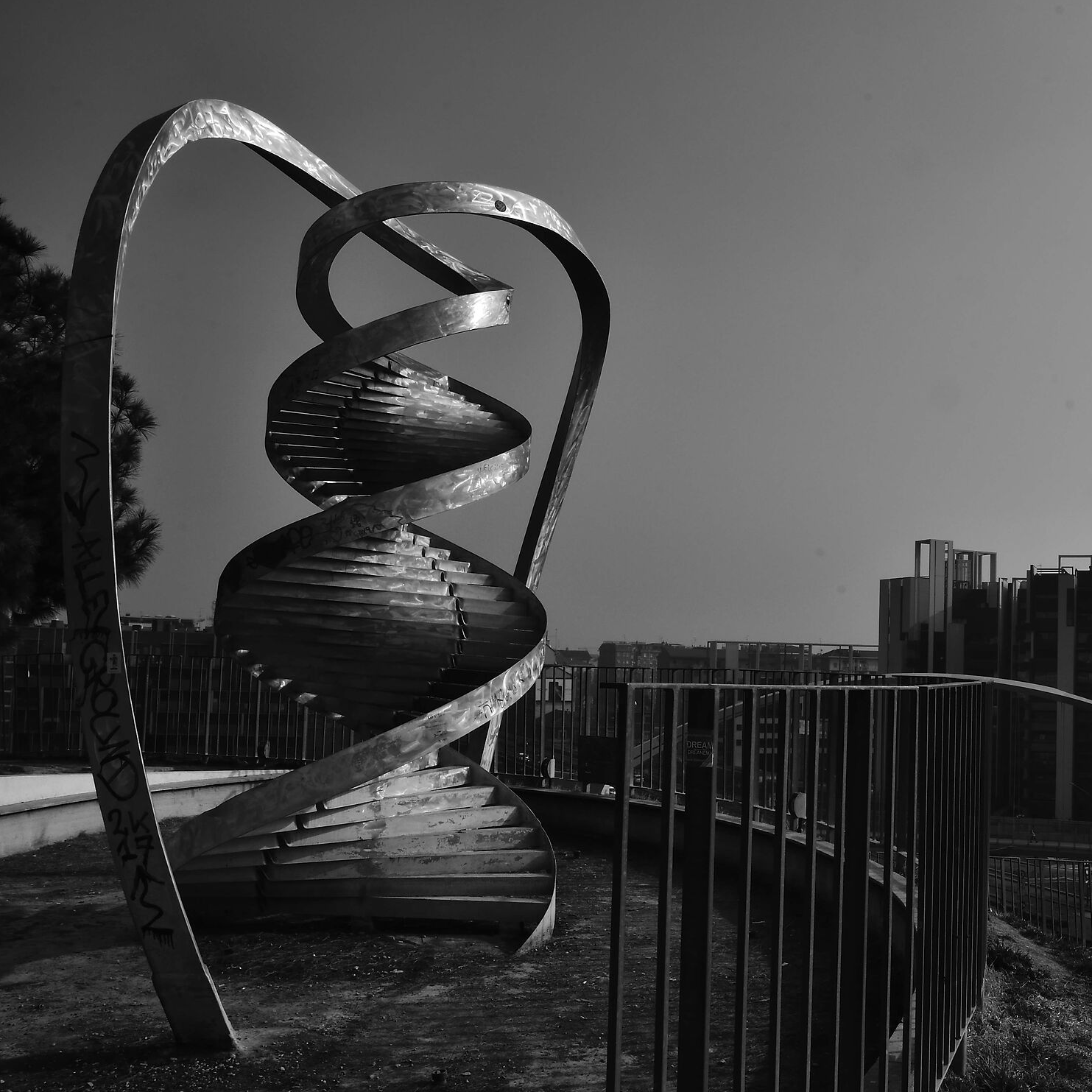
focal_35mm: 33
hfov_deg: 47.2
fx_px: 1178
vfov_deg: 49.7
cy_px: 574
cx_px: 867
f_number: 22
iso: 100
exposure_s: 1/50
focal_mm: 16
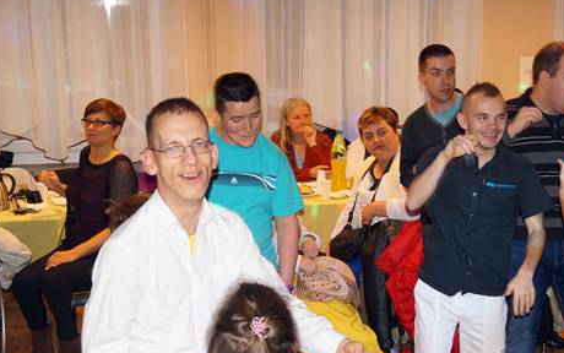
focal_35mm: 65
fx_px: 1000
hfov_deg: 31.4
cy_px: 275
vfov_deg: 19.8
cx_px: 343
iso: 800
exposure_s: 1/60
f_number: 4.5
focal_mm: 28
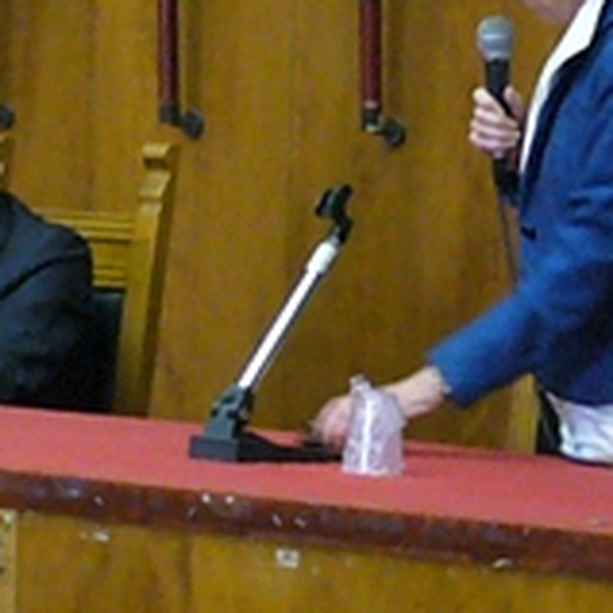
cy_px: 254
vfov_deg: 7.5
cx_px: 27
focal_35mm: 234
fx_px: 4688
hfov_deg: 7.5
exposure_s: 1/13
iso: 1600
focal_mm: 17.4
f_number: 5
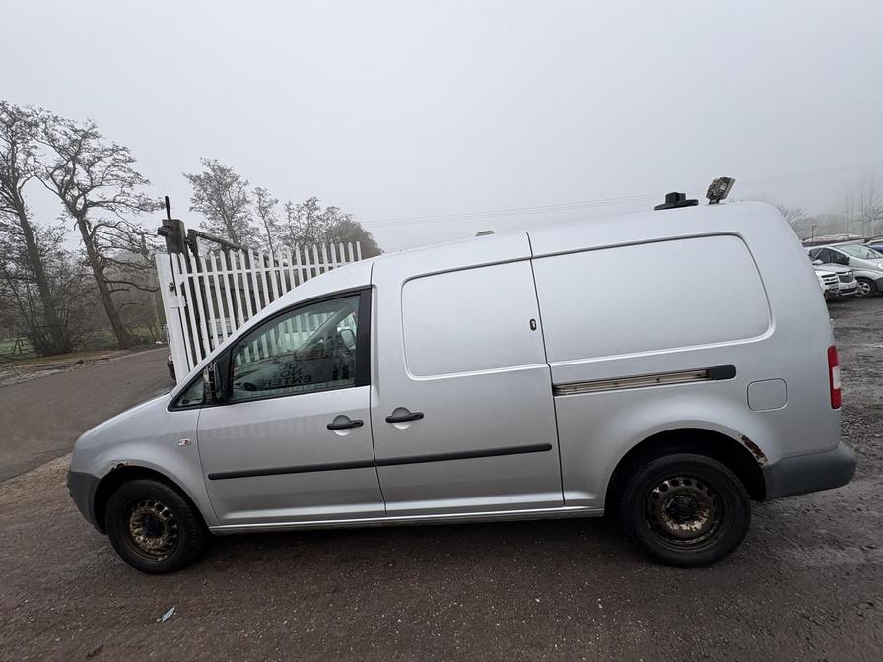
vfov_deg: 85.7
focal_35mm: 14
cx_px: 442
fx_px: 357
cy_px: 331
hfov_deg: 102.1
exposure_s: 1/993
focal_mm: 2.22
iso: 50
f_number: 2.2
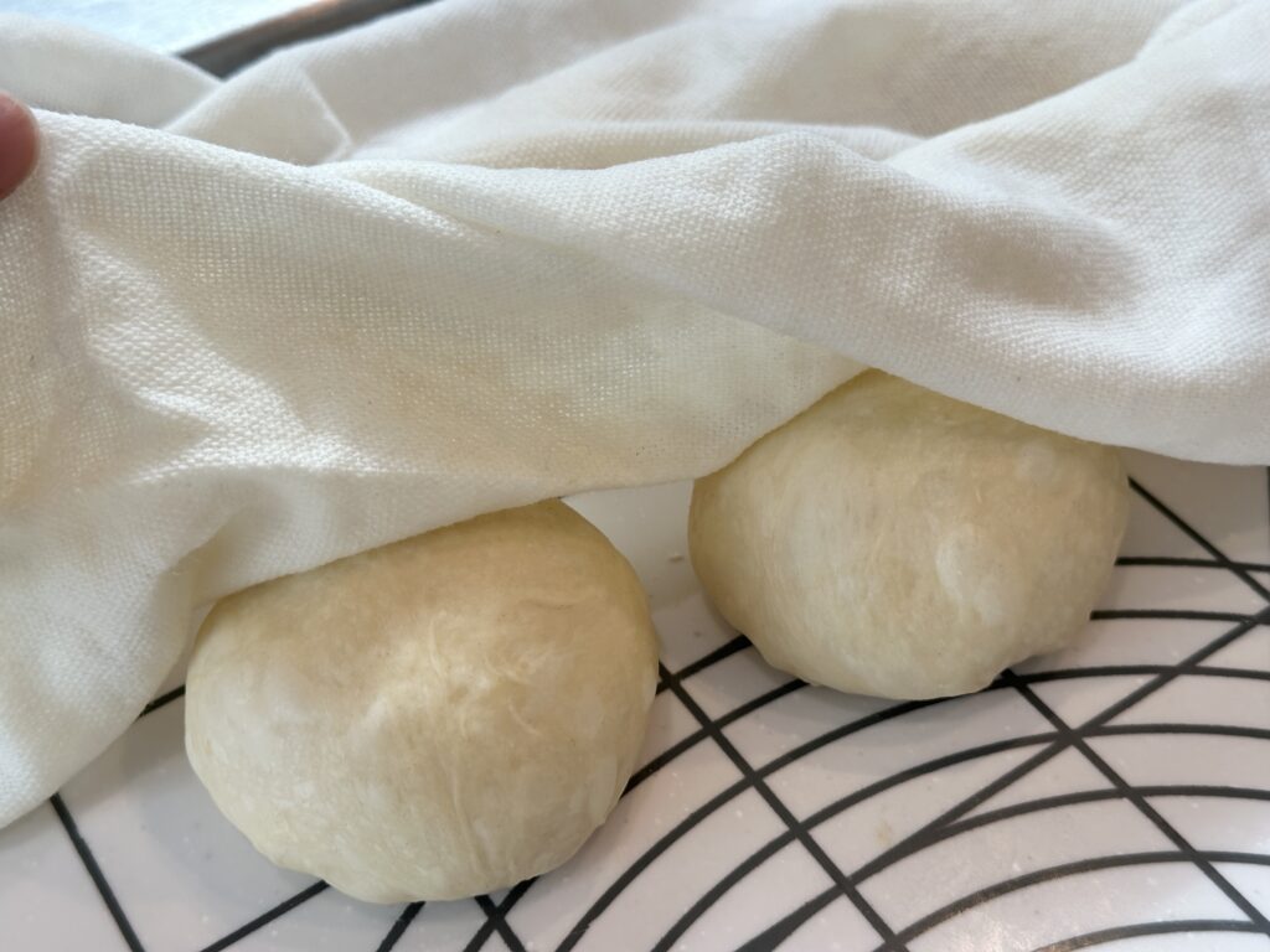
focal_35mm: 48
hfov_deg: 39.7
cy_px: 476
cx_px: 635
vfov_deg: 30.3
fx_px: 1761
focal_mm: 6.86
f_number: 1.78
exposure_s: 1/230
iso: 100
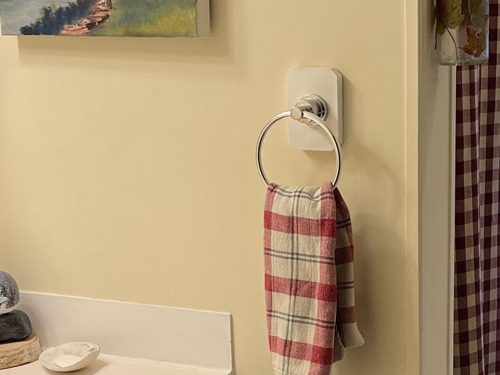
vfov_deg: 19.5
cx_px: 369
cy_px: 292
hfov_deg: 25.7
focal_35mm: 75
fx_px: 1083
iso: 125
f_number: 1.6
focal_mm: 5.1
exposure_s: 1/120
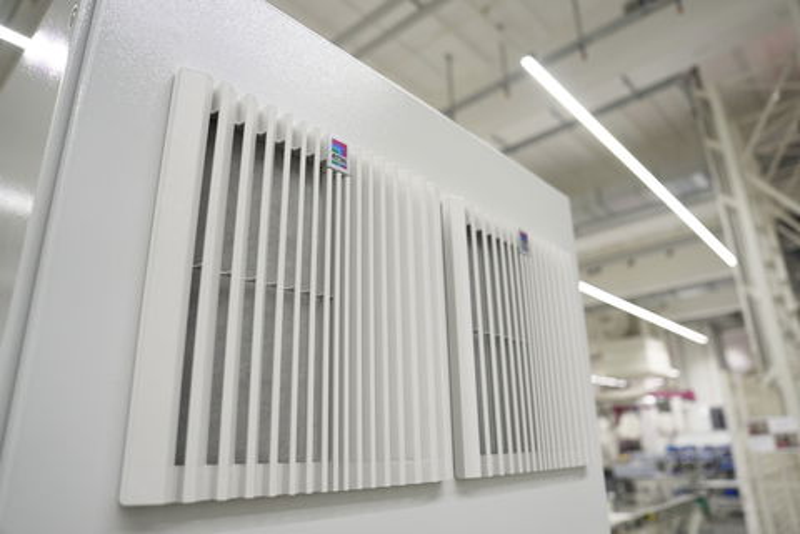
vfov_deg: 53.1
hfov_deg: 73.7
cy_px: 267
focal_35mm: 24
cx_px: 400
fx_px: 533
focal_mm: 24
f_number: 3.2
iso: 1600
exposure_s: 1/200
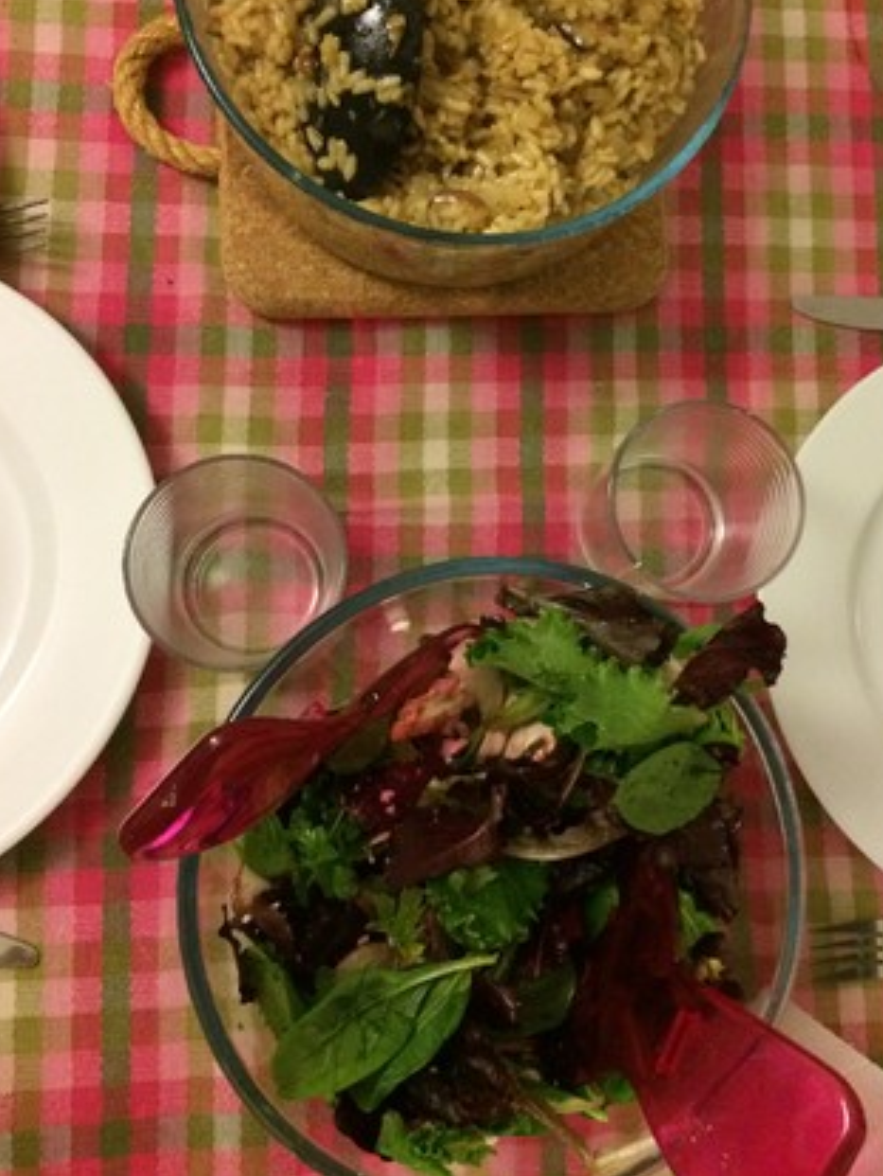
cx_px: 504
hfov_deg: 40.6
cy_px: 472
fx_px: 1189
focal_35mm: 35
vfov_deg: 52.3
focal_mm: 4.15
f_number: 2.2
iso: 400
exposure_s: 1/15
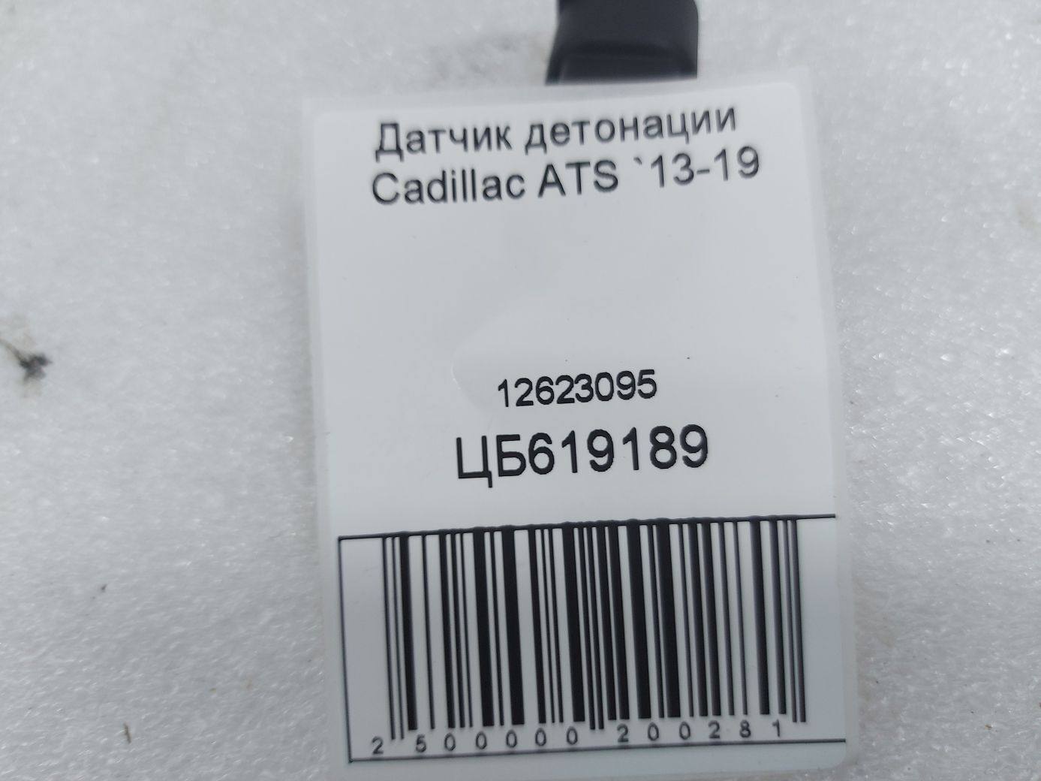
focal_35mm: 24
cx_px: 520
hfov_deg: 71.6
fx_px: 722
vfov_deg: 56.8
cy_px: 390
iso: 50
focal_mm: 5.23
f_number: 1.8
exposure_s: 1/100
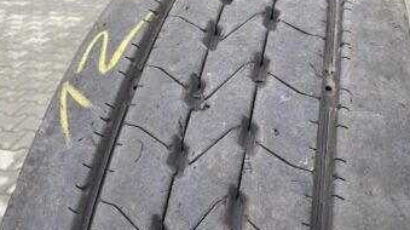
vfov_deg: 32.7
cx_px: 236
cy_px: 120
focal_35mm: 36
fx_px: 391
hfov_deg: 55.1
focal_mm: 4.25
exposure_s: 1/122
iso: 40
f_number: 1.8
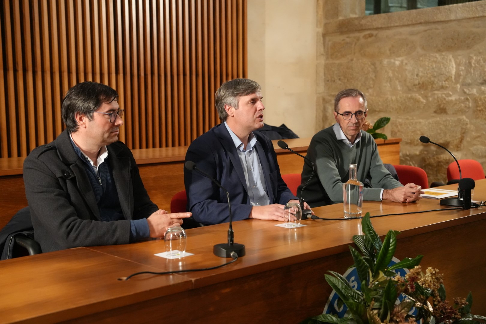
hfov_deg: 38.9
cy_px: 162
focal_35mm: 51
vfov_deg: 26.5
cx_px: 243
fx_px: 688
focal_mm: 51
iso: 6400
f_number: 4
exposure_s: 1/160
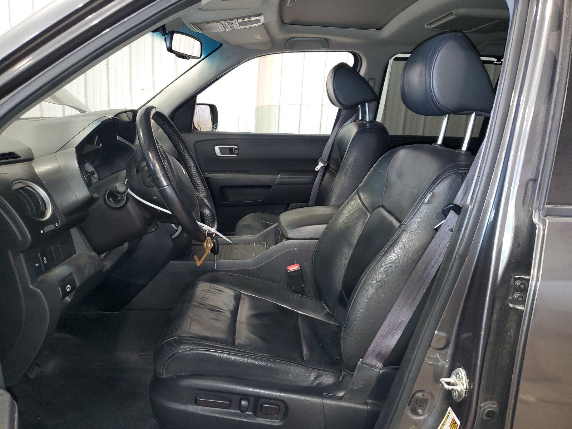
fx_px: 430
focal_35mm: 26
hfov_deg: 67.3
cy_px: 214
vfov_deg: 53.1
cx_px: 286
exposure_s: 1/20
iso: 145
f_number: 1.5
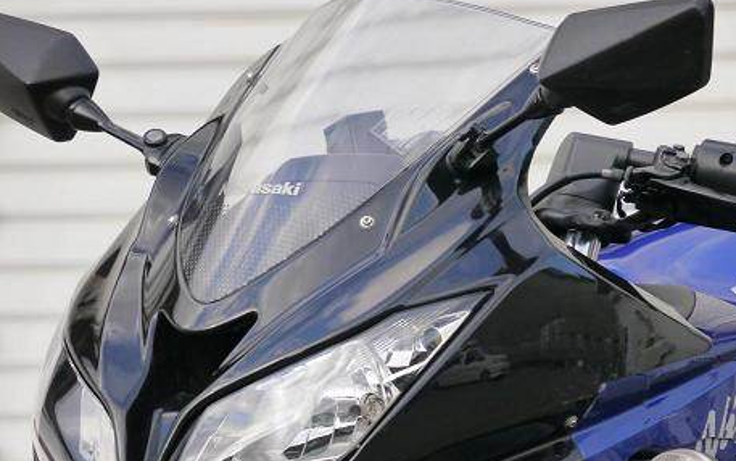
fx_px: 7826
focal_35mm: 390
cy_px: 315
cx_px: 365
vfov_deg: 3.4
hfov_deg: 5.4
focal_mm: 130
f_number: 5.4
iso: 320
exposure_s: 1/250
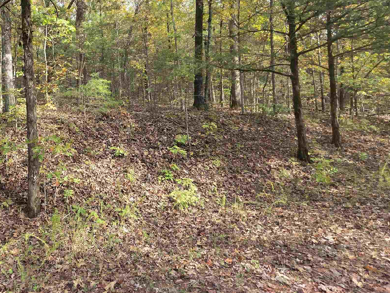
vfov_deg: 53.5
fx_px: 282
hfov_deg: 63.2
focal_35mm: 25
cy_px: 92
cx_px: 76
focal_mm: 2.2
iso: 32
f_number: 1.9
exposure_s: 1/120
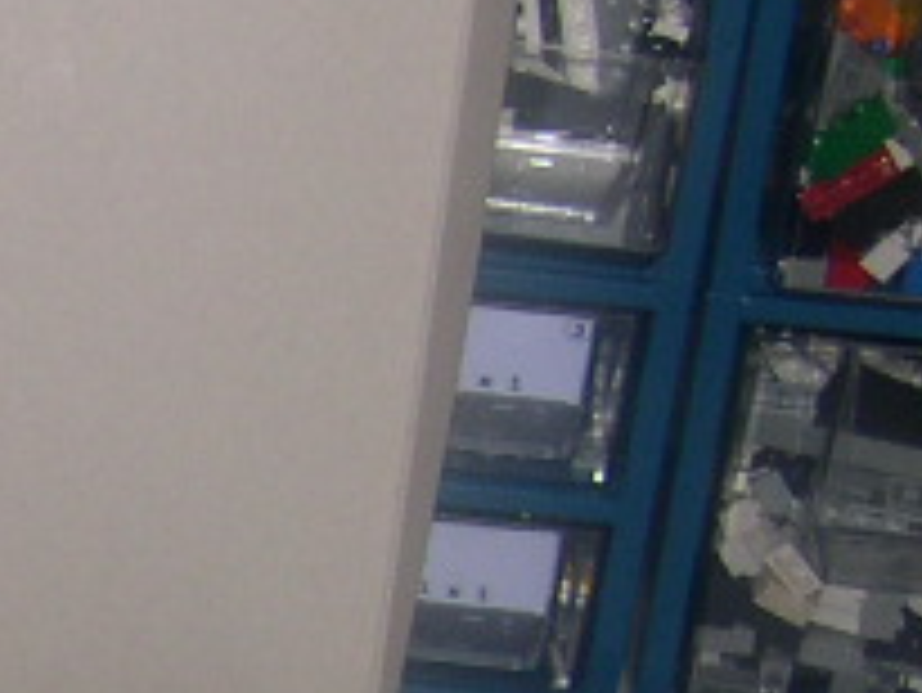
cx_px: -1304
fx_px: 5064
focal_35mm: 190
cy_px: 1318
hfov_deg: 9.3
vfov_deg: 7.5
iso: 100
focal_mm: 8
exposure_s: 1/60
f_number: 2.8
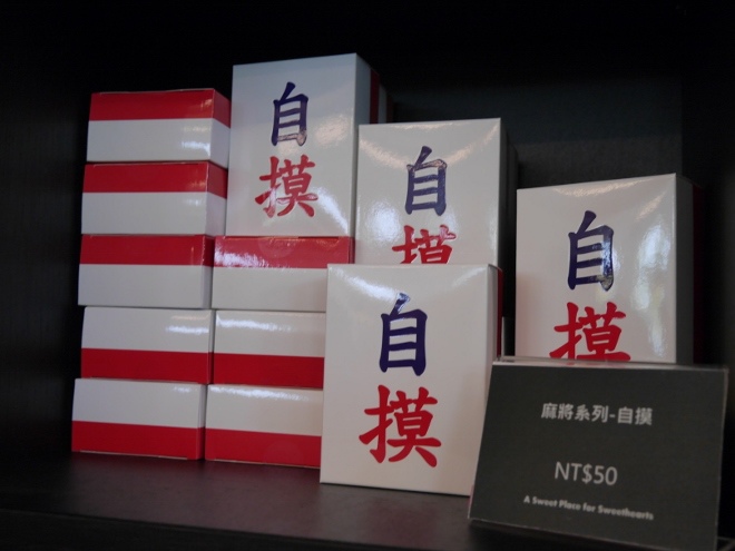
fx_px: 849
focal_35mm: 40
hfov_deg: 46.8
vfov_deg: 36.0
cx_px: 368
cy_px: 276
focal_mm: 20
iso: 320
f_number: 4.4
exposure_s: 1/60
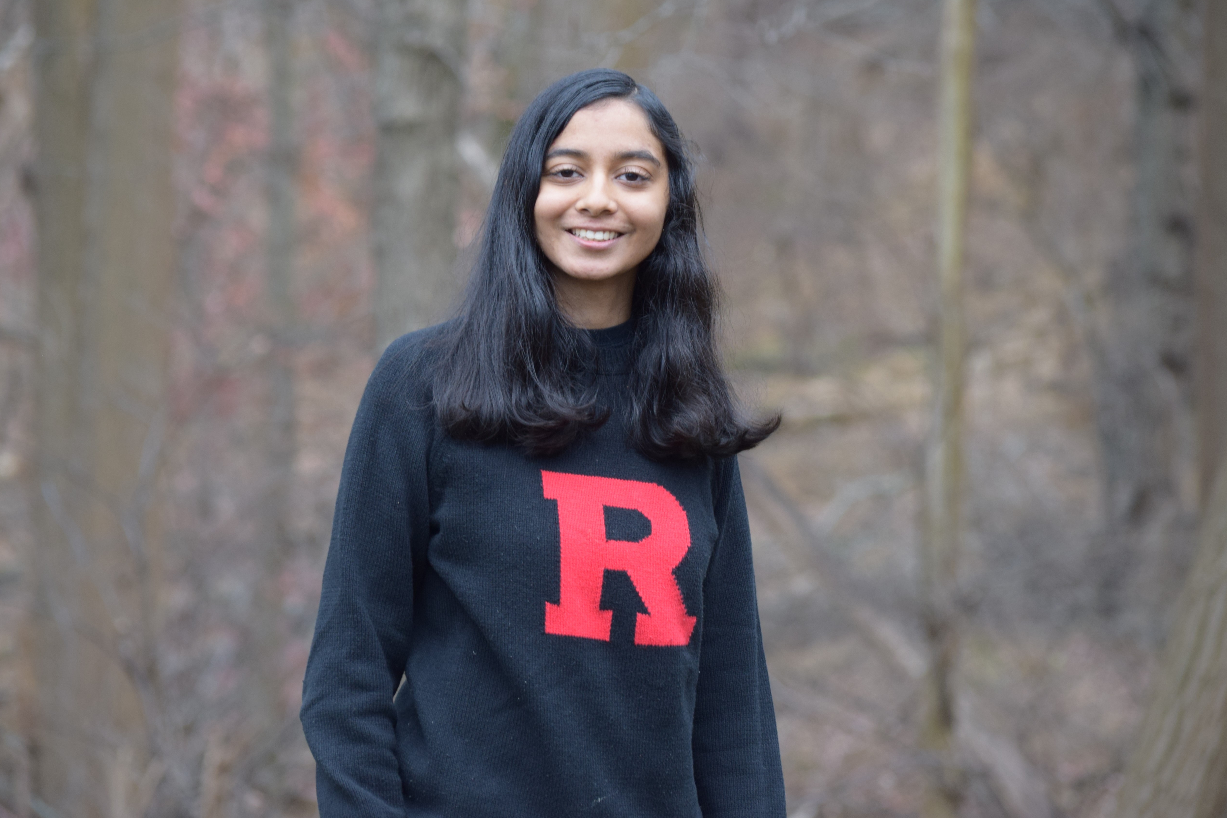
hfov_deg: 10.0
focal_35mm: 206
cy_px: 346
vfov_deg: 6.7
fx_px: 7021
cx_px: 566
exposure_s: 1/60
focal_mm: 116
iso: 560
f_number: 4.5
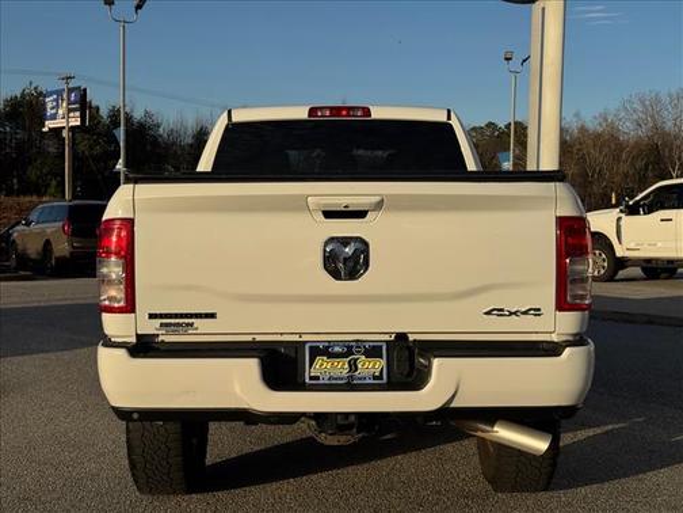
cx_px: 342
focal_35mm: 48
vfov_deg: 30.3
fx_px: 947
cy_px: 256
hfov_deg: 39.7
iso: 80
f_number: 1.78
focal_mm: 6.76
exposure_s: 1/7937
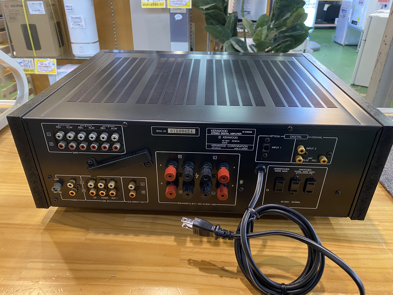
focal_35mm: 26
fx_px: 295
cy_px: 148
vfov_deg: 53.1
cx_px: 196
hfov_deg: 67.3
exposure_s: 1/50
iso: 320
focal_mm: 4.25
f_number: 1.8
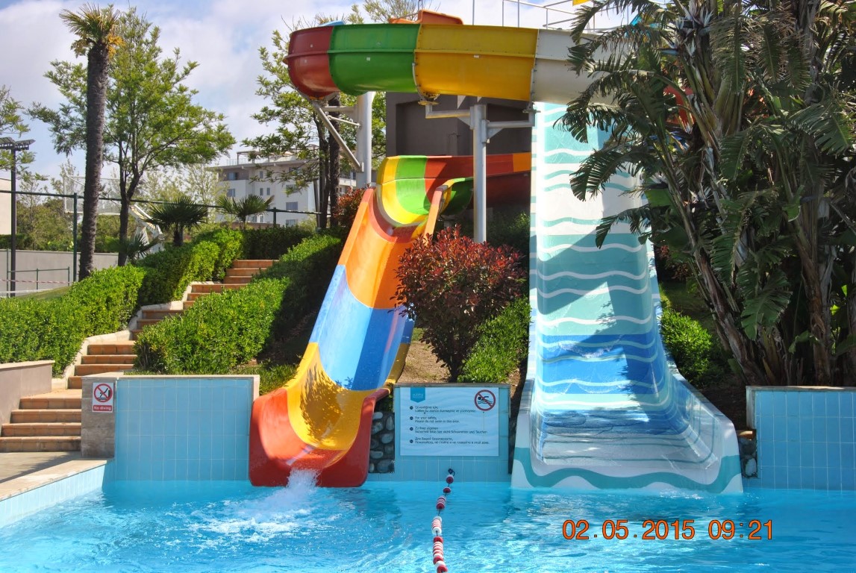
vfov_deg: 25.1
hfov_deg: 36.8
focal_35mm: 54
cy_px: 286
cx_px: 428
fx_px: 1286
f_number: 8
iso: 100
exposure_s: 1/250
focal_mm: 36
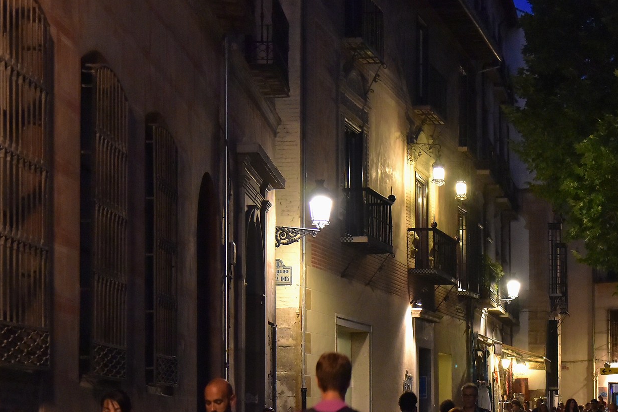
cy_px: 367
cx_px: 482
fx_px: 1614
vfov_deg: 14.4
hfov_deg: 21.4
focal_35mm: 94
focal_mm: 48
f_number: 4
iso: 2500
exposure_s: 1/30
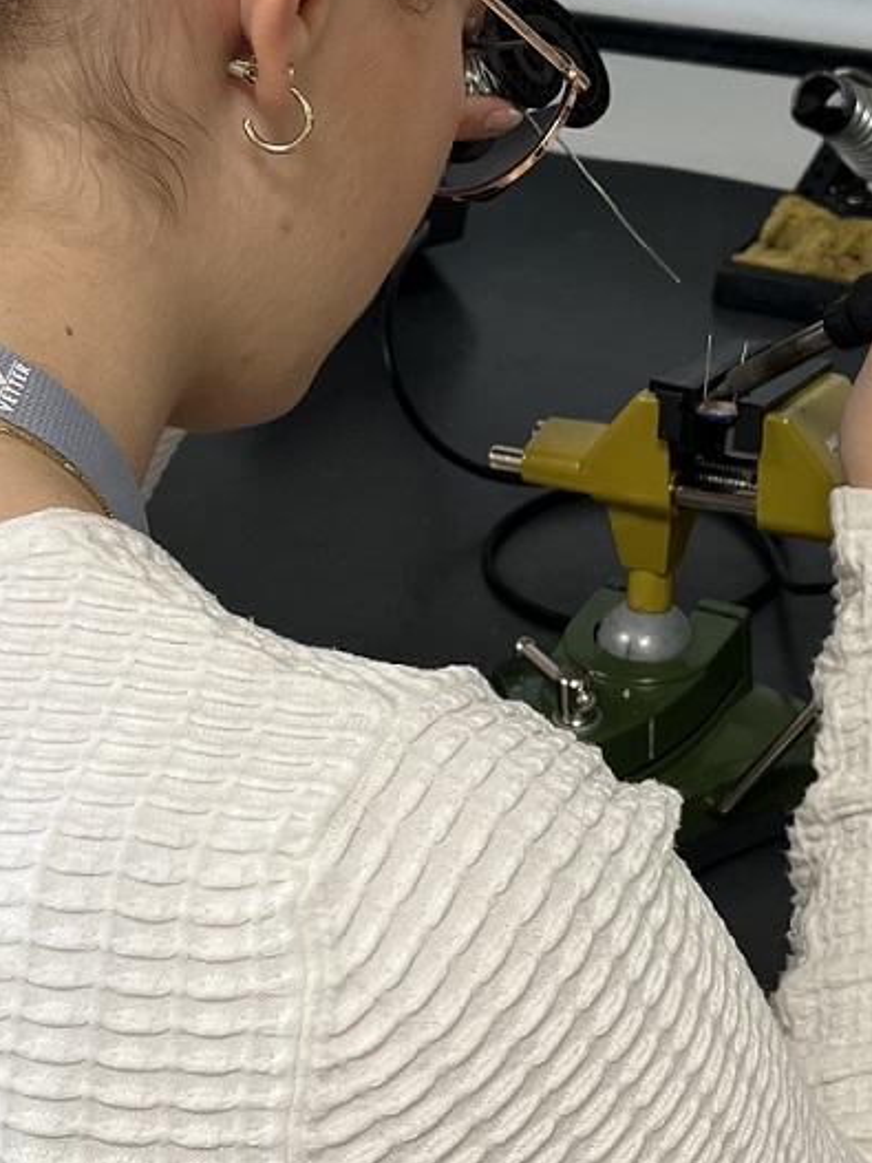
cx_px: 635
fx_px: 2486
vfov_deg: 26.2
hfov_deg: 19.8
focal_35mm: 74
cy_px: 419
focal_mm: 5.1
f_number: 1.6
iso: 64
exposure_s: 1/100
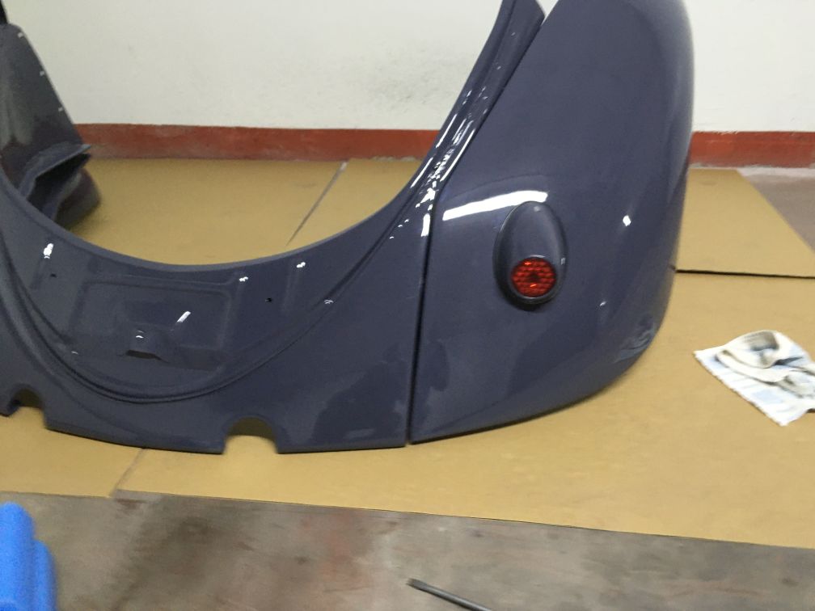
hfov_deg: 61.7
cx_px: 408
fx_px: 683
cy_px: 306
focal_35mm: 29
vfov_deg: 48.2
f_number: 2.2
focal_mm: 4.15
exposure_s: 1/33
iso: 125
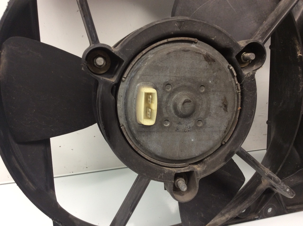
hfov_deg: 56.9
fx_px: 280
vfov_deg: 44.1
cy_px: 113
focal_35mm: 32
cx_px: 152
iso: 40
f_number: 2.4
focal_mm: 3.3
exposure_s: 1/24
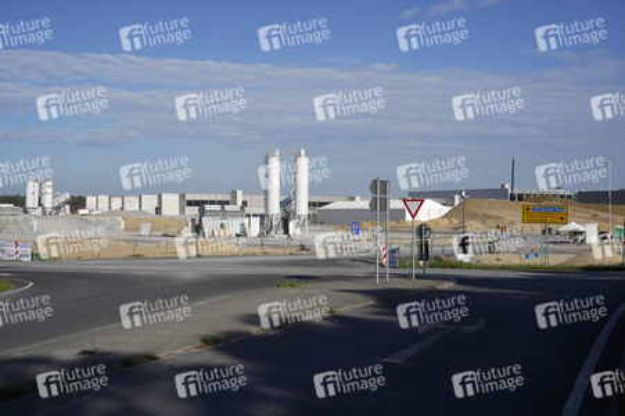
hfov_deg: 47.4
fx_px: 711
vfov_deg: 32.6
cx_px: 312
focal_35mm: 41
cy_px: 208
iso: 100
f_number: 8
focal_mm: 41
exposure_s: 1/800
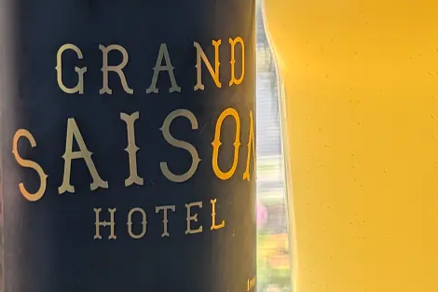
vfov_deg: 12.5
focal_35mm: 109
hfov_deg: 18.7
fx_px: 1326
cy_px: 53
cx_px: 289
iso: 40
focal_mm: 6.81
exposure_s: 1/200
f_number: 1.85
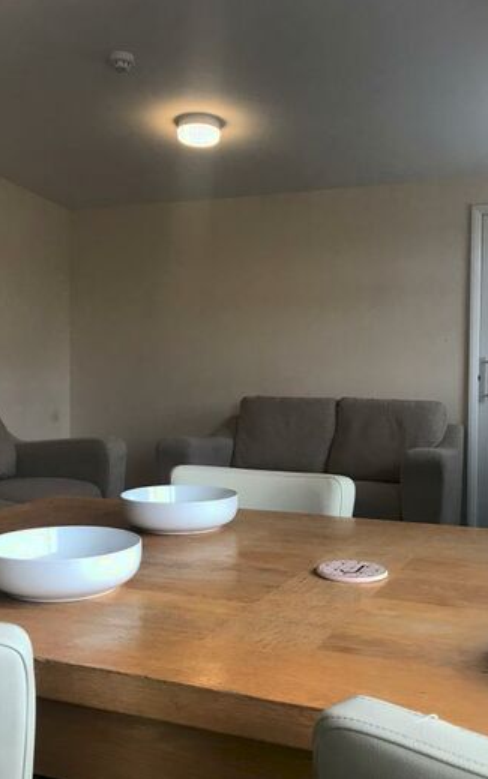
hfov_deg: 32.0
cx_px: 209
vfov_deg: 49.3
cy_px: 388
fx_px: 850
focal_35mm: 40
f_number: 1.8
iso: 25
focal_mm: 3.99
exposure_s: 1/33
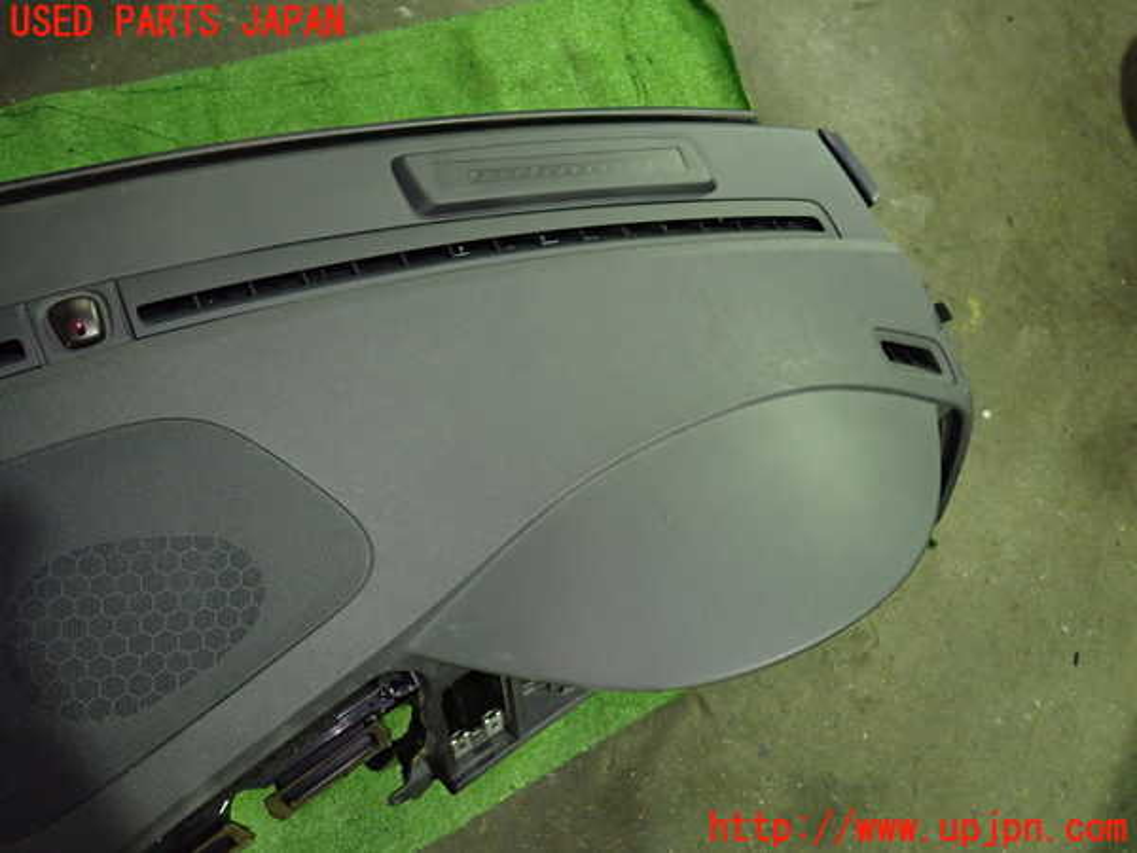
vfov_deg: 54.9
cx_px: 568
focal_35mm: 25
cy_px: 426
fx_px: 821
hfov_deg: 69.4
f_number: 2
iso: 640
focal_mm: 4.5
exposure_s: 1/30
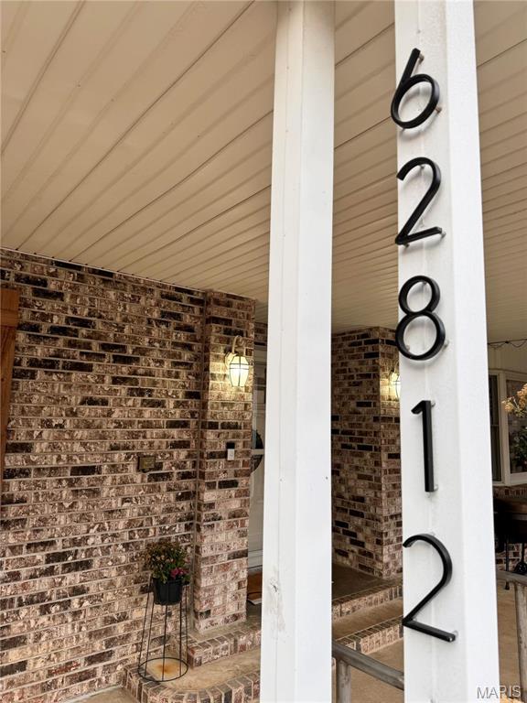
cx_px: 264
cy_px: 352
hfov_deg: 56.8
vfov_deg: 71.6
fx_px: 487
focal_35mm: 24
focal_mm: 6.76
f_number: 1.78
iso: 64
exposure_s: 1/170
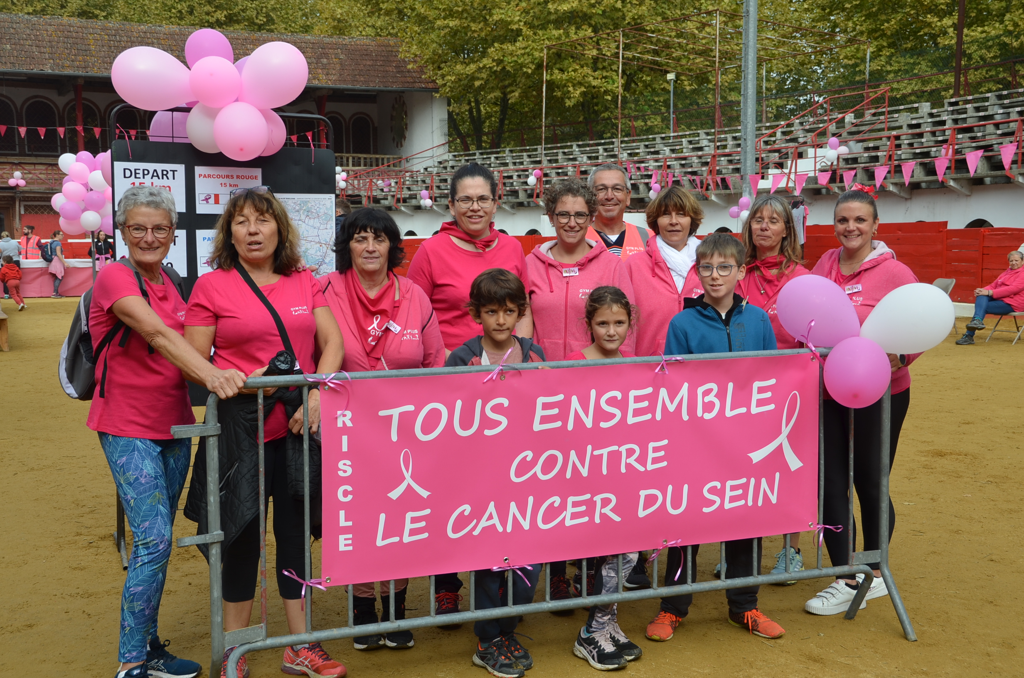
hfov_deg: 41.2
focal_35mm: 48
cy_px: 339
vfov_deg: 28.0
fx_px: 1363
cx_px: 512
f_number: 8
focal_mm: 32
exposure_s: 1/250
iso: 160
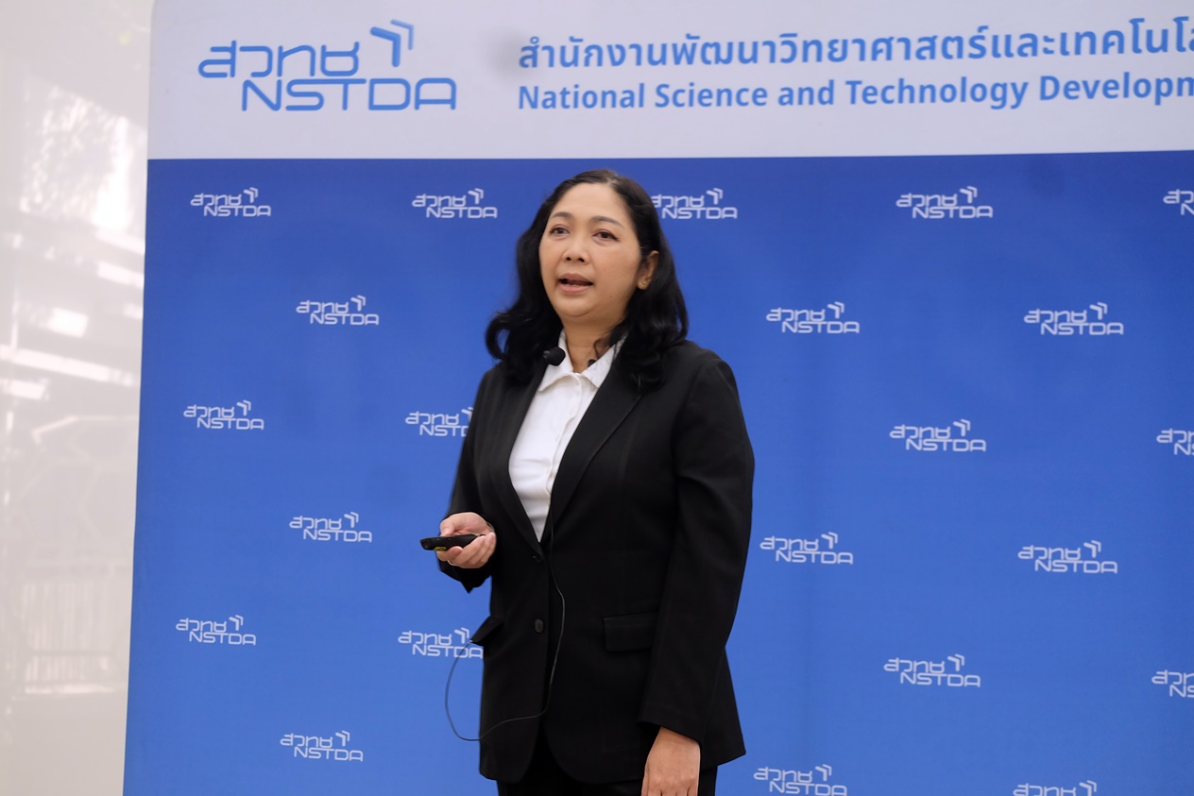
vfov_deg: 18.2
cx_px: 597
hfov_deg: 27.0
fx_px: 2488
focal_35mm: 75
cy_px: 398
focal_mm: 50
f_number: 4.5
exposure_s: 1/30
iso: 800
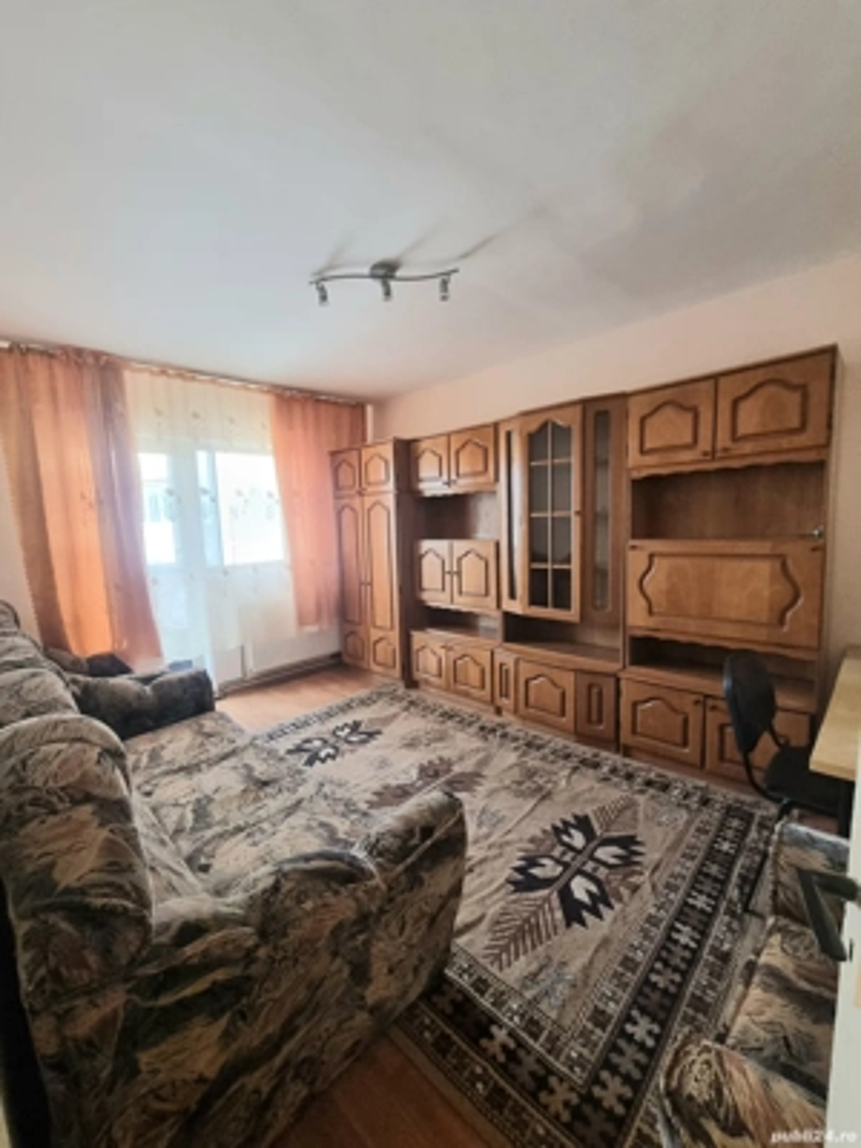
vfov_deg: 106.2
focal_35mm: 13
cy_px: 574
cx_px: 430
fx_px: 431
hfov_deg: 89.9
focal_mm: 2.2
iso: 400
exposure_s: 1/50
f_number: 2.2
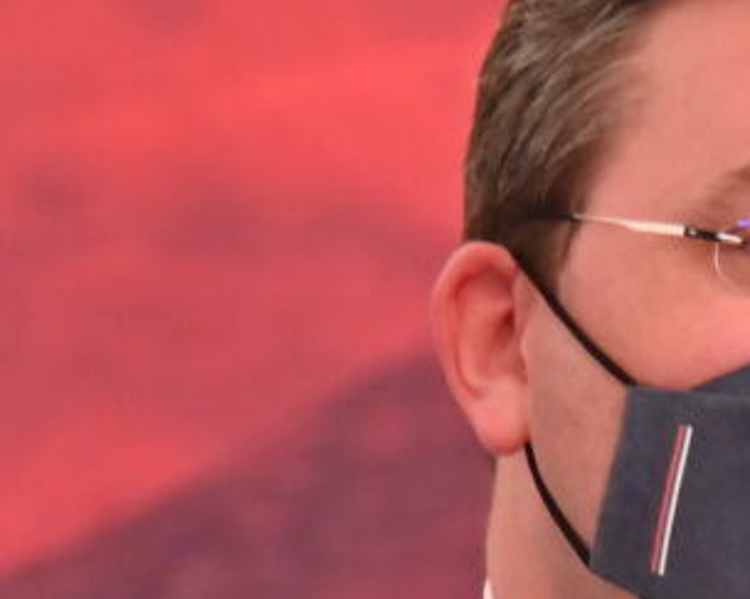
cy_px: 1502
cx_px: 1633
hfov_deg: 2.2
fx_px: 19305
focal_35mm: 870
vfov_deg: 1.8
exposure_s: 1/25
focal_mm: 110
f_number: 4
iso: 1000
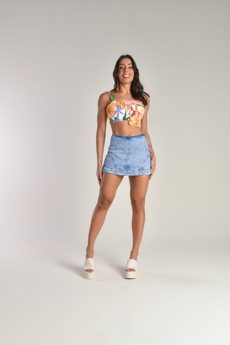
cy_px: 172
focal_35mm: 38
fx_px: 364
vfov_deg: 50.7
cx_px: 115
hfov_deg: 35.1
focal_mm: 38
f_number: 9
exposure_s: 1/160
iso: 250
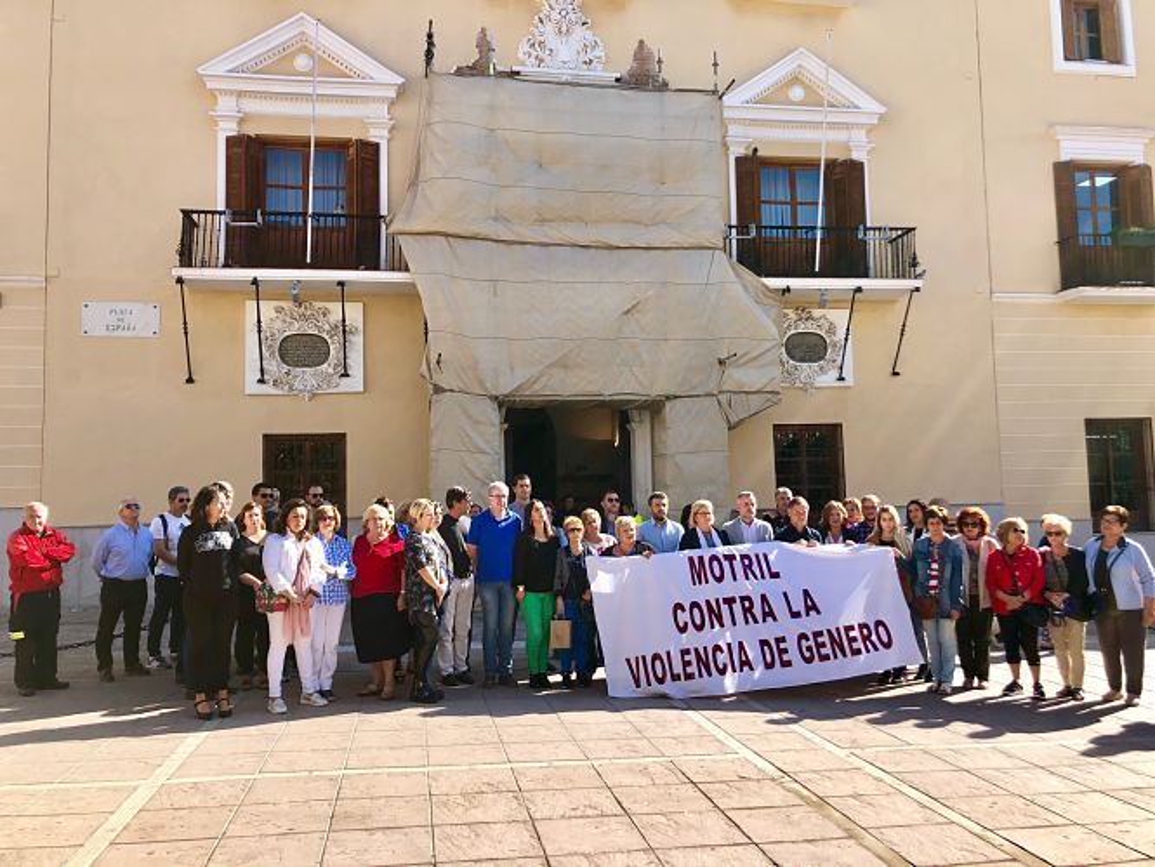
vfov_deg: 49.8
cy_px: 434
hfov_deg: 63.4
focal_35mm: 28
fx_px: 934
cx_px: 578
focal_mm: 4
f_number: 1.8
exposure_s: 1/906
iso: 20
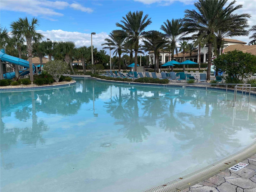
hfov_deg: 67.3
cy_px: 96
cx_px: 128
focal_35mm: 26
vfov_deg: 53.1
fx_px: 192
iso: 32
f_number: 1.8
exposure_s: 1/2513
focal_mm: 4.25
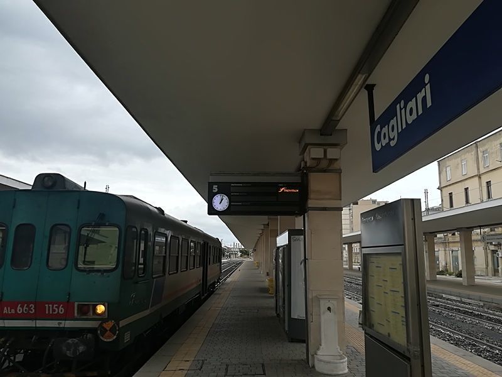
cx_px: 251
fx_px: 377
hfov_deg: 67.3
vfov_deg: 53.1
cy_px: 188
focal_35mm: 26
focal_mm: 3.83
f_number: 2.2
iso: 50
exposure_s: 1/159
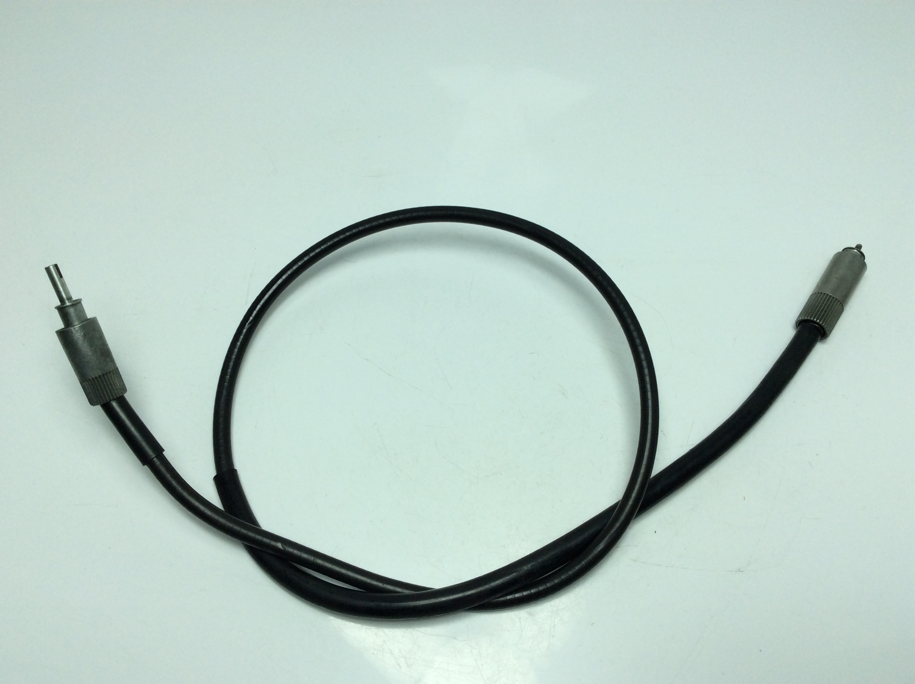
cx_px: 458
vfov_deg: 44.1
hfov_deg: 56.9
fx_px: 845
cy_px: 342
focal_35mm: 32
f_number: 2.4
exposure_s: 1/629
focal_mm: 3.3
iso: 32
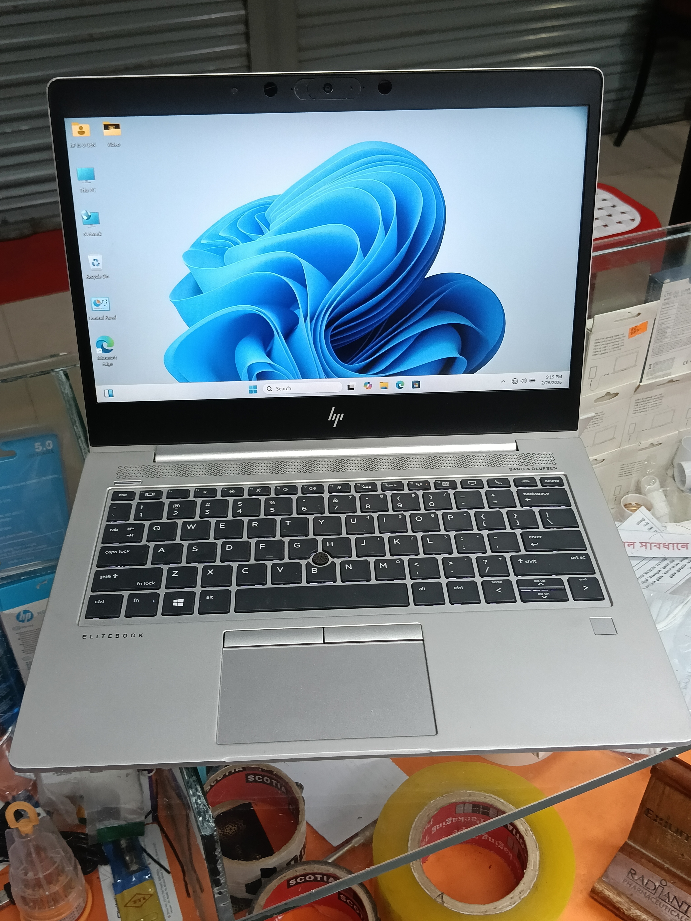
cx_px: 346
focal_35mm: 35
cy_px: 460
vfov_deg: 52.6
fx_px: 932
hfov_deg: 40.7
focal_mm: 3.98
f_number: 1.8
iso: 160
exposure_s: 1/33.3
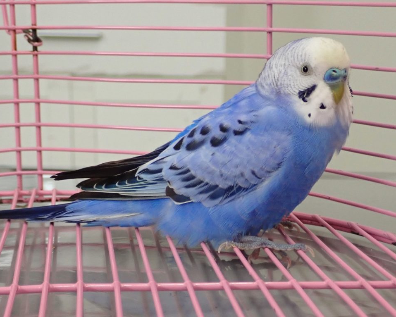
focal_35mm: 48
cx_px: 194
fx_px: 563
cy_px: 158
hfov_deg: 38.8
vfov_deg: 31.5
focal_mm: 8.41
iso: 250
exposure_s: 1/50
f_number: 3.1
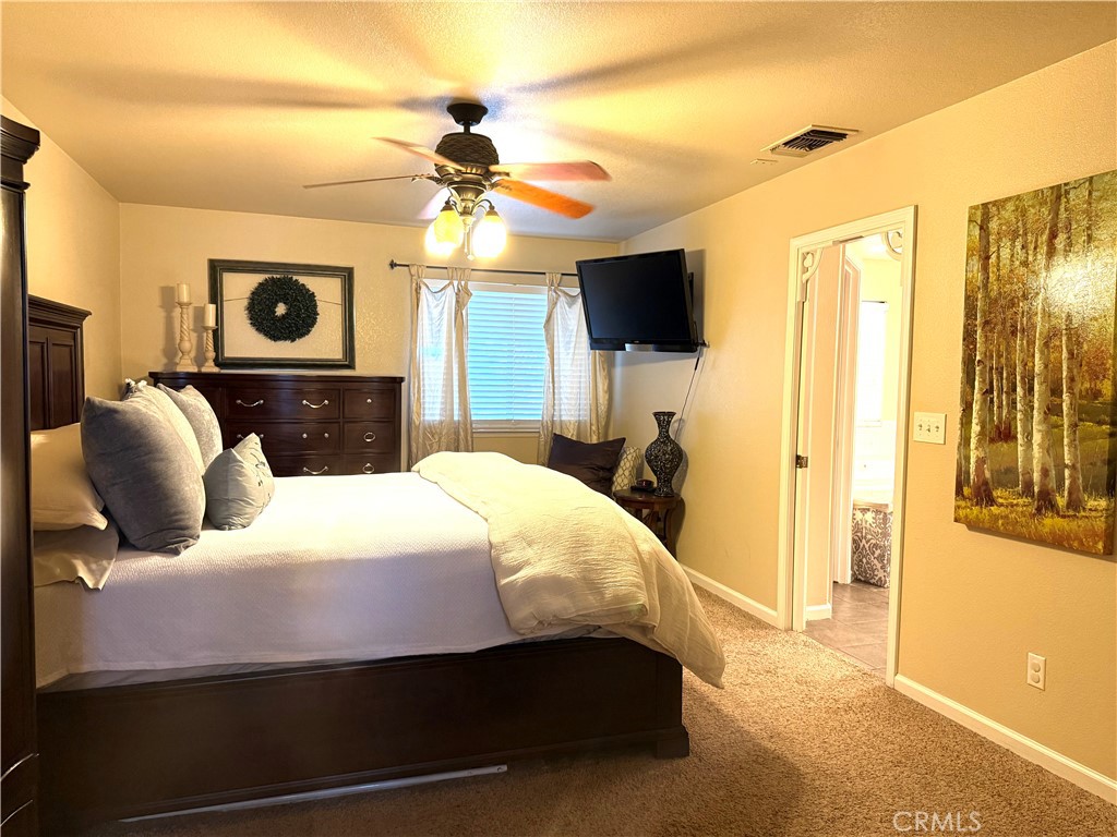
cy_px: 418
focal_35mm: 24
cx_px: 558
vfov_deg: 56.8
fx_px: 774
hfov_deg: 71.6
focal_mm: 6.76
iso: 320
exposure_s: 1/60
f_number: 1.78
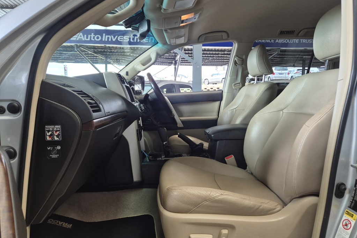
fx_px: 238
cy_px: 118
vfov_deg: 53.1
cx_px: 179
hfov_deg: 73.8
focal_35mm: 24
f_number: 1.8
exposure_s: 1/180
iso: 80
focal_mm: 5.4
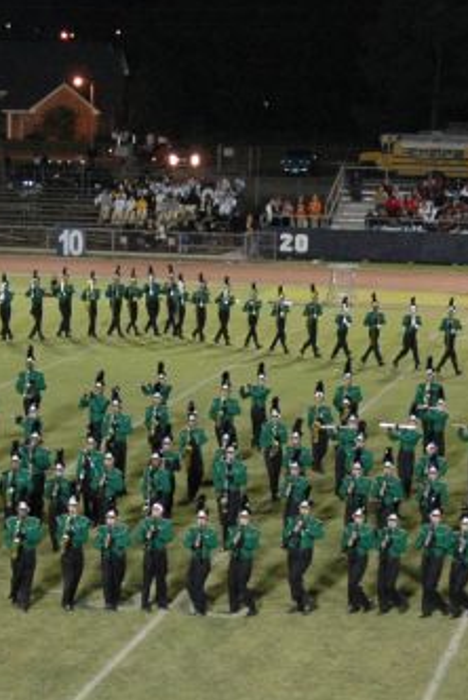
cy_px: 523
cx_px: 179
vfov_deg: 17.0
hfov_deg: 11.4
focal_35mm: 120
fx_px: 2335
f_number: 2.8
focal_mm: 26
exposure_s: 1/60
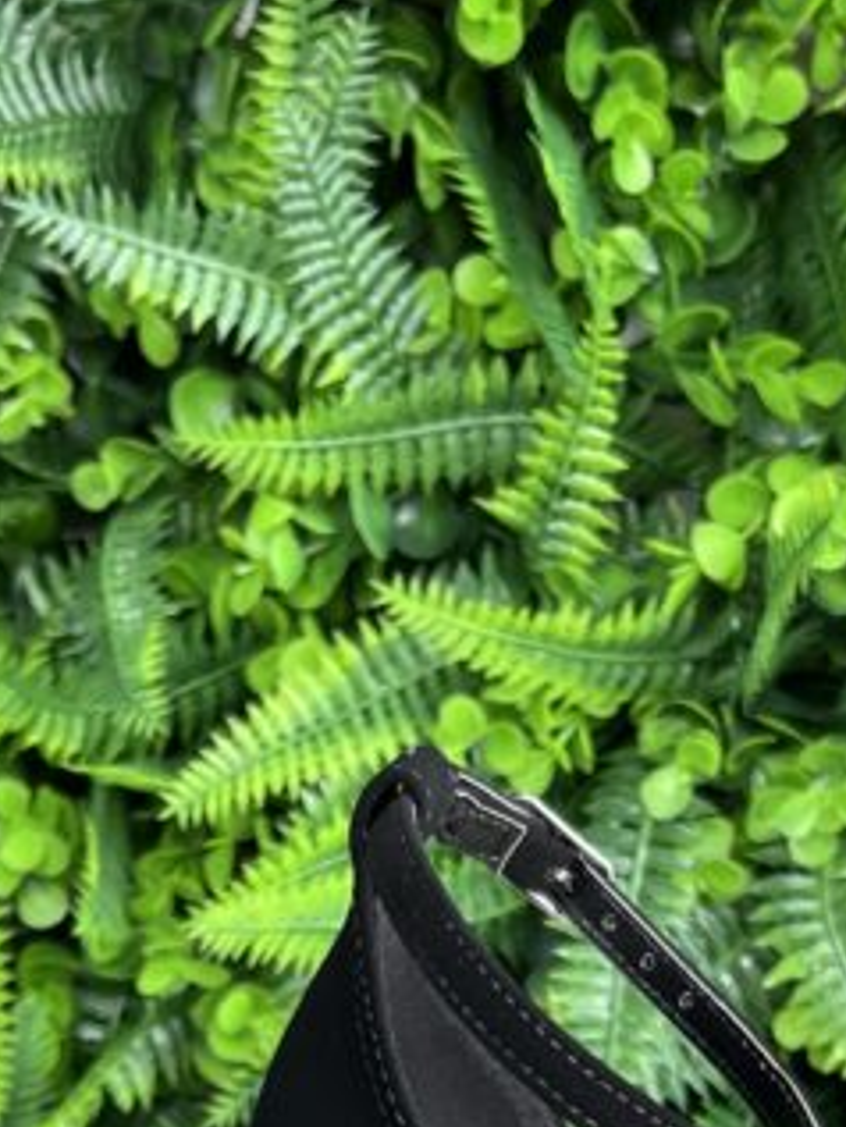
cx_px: 373
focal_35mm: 84
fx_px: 2735
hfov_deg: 17.6
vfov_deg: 21.5
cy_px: 1372
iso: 32
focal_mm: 5.7
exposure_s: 1/126
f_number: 1.5
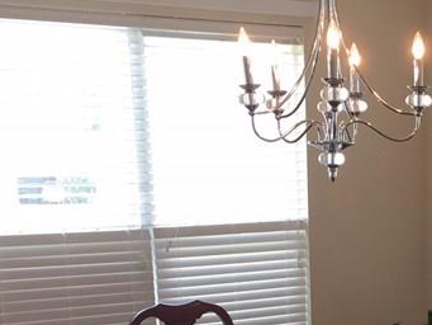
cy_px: 411
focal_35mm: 87
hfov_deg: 21.8
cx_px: 417
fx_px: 1086
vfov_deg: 16.2
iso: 32
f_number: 2.2
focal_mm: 4.15
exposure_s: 1/60
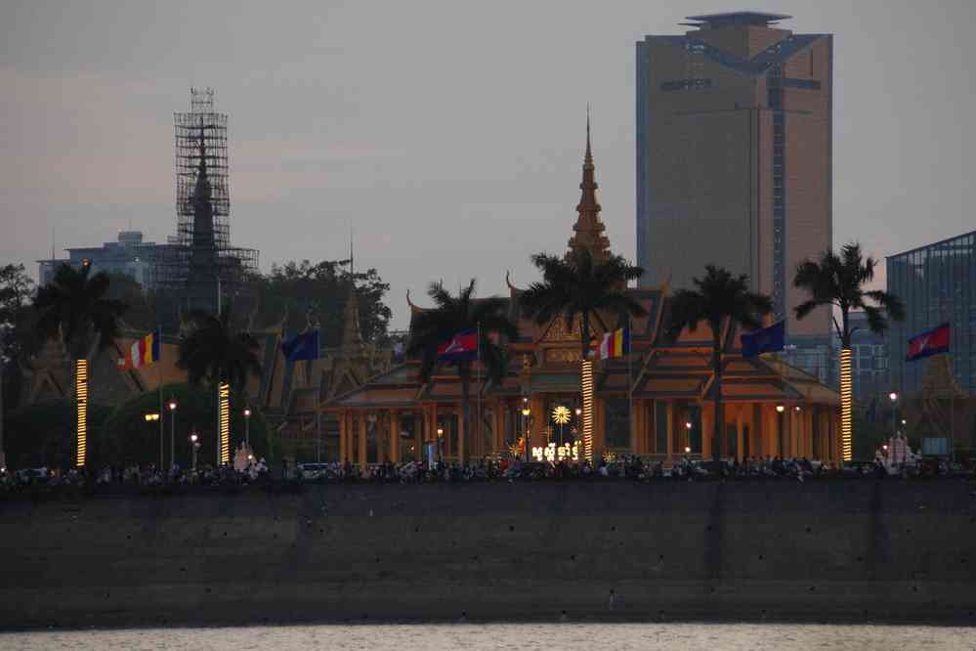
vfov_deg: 6.1
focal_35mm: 225
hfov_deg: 9.1
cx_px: 488
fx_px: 6100
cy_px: 326
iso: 3200
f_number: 5
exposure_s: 1/200
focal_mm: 150
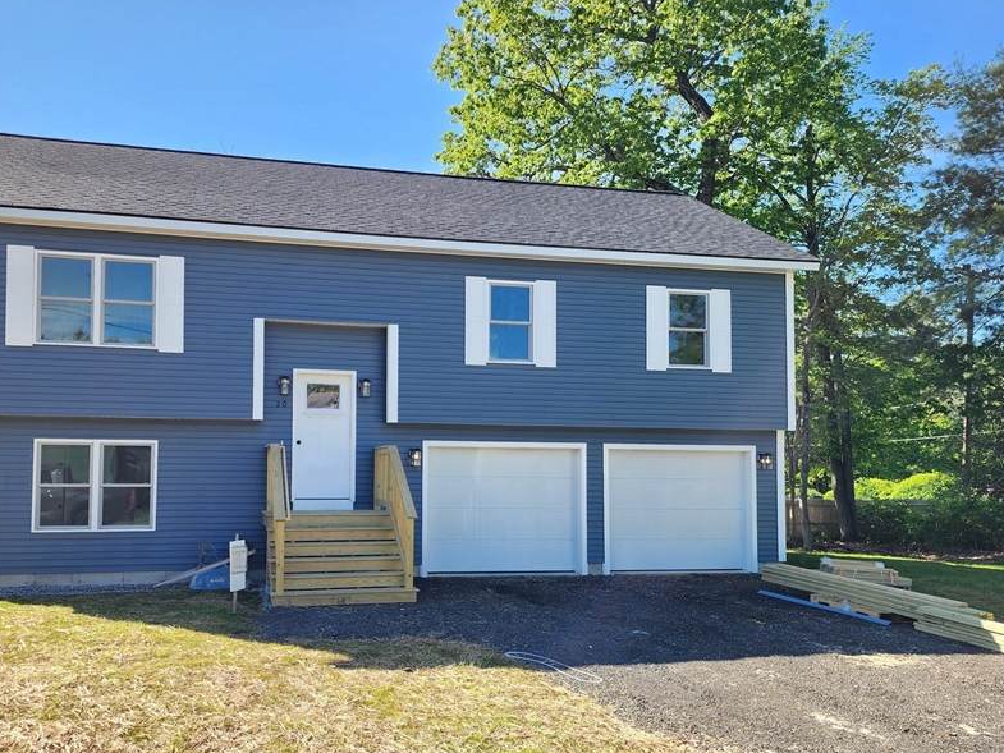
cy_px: 439
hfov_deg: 59.5
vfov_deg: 46.6
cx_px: 400
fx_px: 870
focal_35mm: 30
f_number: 1.8
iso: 12
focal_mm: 6.4
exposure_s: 1/272
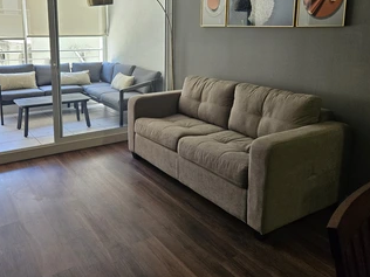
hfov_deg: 56.7
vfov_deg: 43.5
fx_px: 342
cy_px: 90
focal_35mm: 32
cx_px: 166
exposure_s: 1/190
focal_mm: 5.4
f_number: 1.8
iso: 200
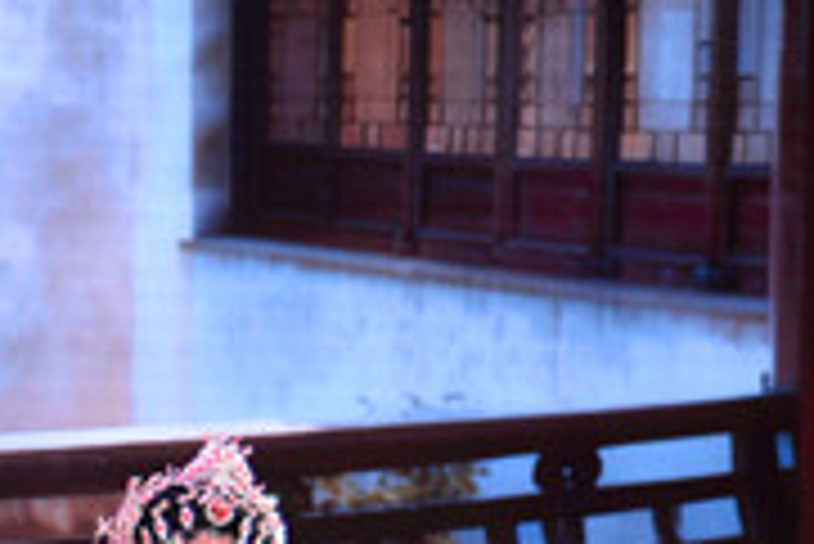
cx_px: -288
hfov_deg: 11.0
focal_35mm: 182
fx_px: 4118
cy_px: 782
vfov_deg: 7.4
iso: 400
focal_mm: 55
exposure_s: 1/160
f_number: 4
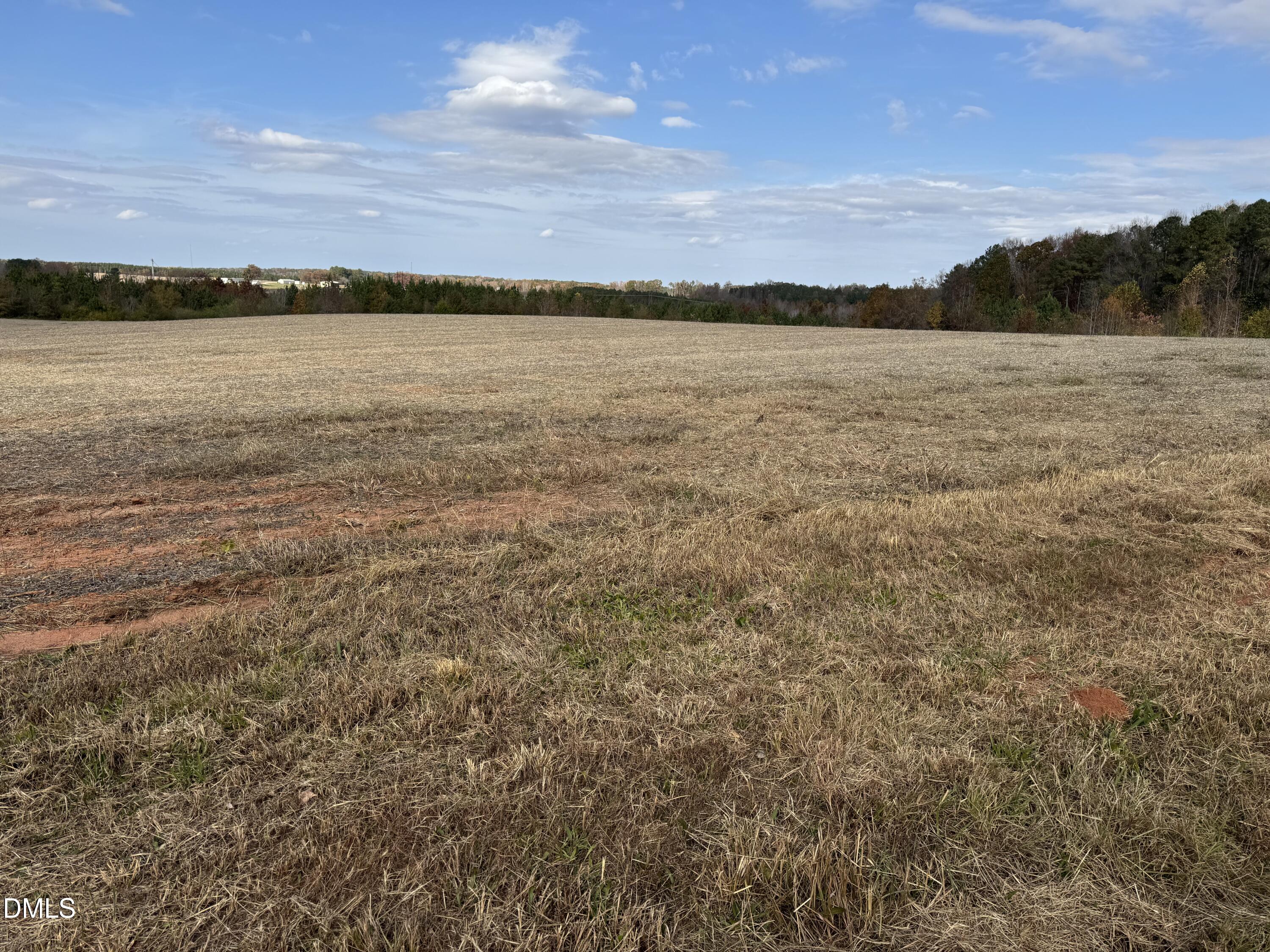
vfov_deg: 56.8
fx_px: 881
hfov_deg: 71.6
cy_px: 476
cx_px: 635
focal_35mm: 24
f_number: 1.78
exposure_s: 1/4049
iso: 80
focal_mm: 6.76
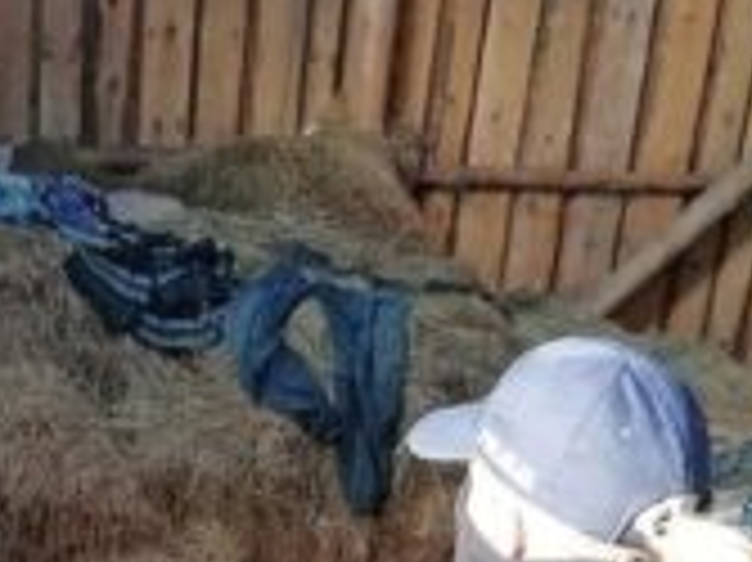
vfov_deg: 17.4
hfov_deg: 23.7
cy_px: 654
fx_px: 1758
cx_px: 140
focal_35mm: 81
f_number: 1.8
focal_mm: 4.75
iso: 320
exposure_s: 1/25
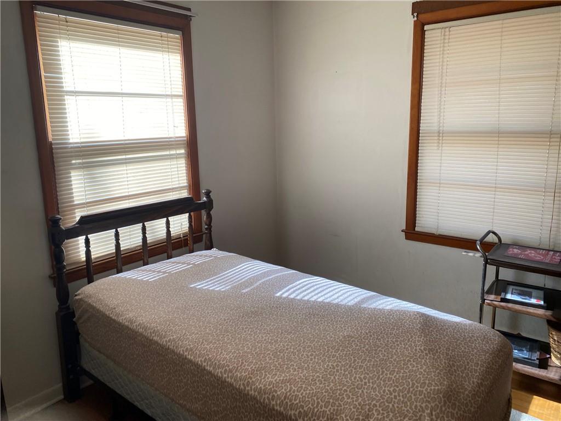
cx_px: 280
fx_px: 421
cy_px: 210
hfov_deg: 67.3
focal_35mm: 26
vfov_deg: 53.1
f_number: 1.8
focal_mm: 4.25
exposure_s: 1/122
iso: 50
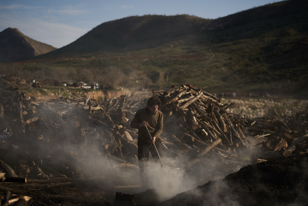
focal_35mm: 67
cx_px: 154
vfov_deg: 20.3
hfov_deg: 30.1
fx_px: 573
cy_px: 122
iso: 100
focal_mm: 50
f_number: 1.4
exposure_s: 1/6400
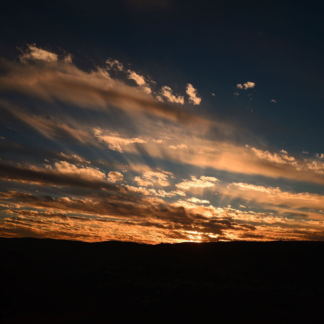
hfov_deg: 52.4
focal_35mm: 31
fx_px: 328
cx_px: 179
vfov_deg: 52.5
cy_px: 161
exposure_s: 1/2000
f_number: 7.1
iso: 400
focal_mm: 24
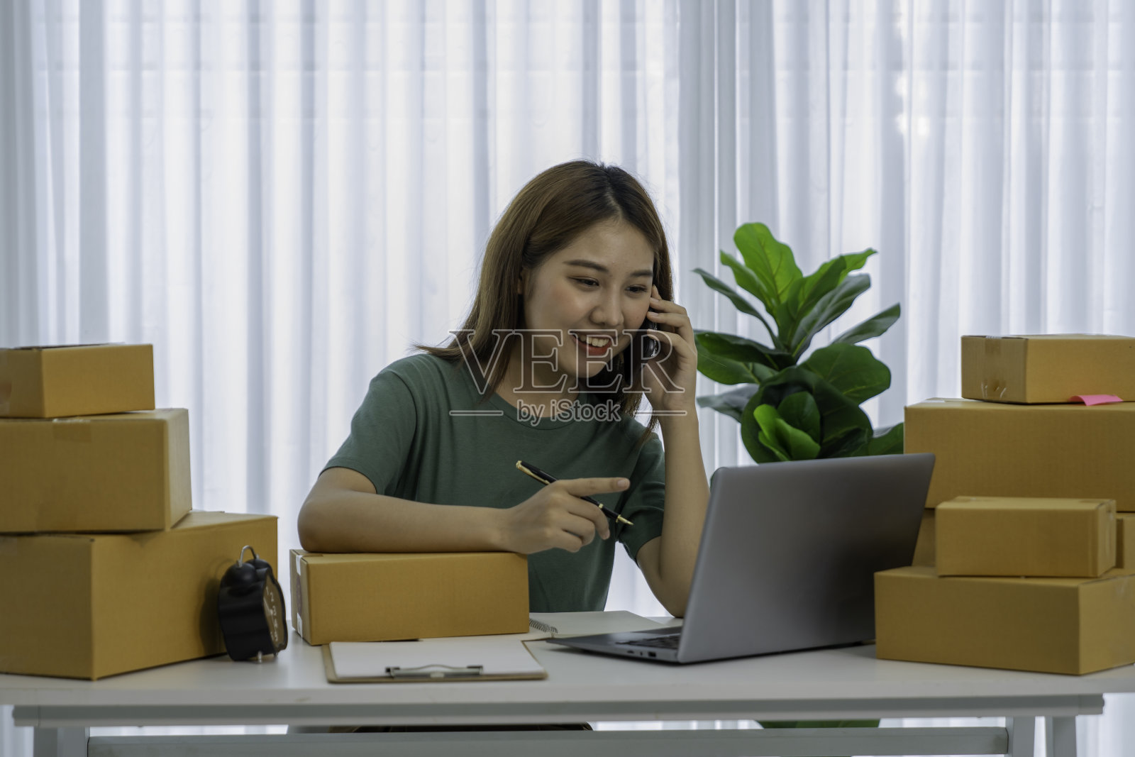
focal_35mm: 70
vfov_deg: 19.5
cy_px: 378
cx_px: 568
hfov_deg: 28.8
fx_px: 2207
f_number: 2.8
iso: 200
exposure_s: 1/160
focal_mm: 70
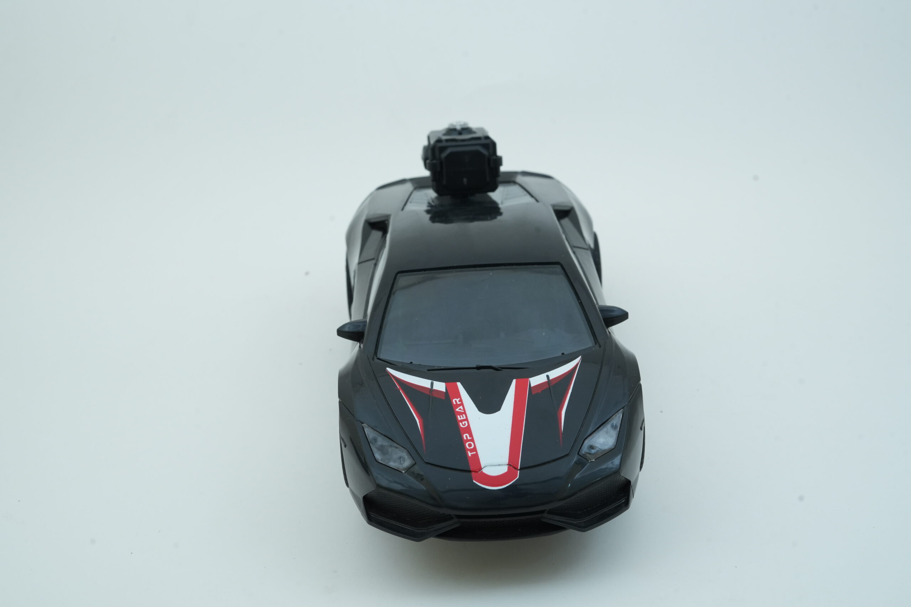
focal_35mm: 50
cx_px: 456
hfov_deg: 39.6
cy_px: 304
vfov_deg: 27.0
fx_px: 1265
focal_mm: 50
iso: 1000
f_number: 10
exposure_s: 1/100
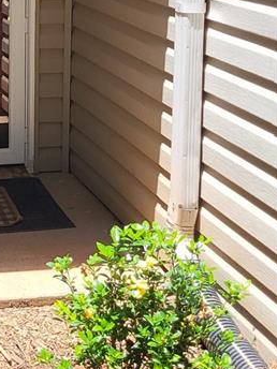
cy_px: -29
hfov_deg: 23.7
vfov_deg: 30.1
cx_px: -27
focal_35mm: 58
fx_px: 619
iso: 40
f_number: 1.8
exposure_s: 1/864
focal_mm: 5.4
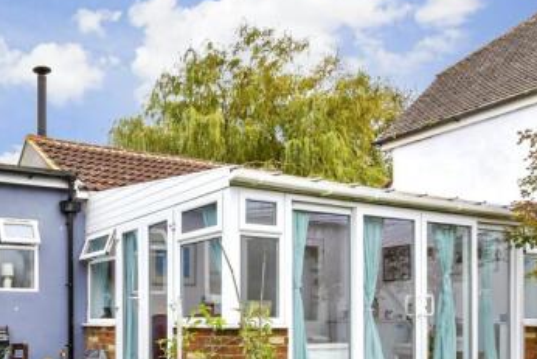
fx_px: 537
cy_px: 316
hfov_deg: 47.9
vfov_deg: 35.0
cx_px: 58
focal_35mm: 36
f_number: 8
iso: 200
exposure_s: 1/125
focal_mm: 13
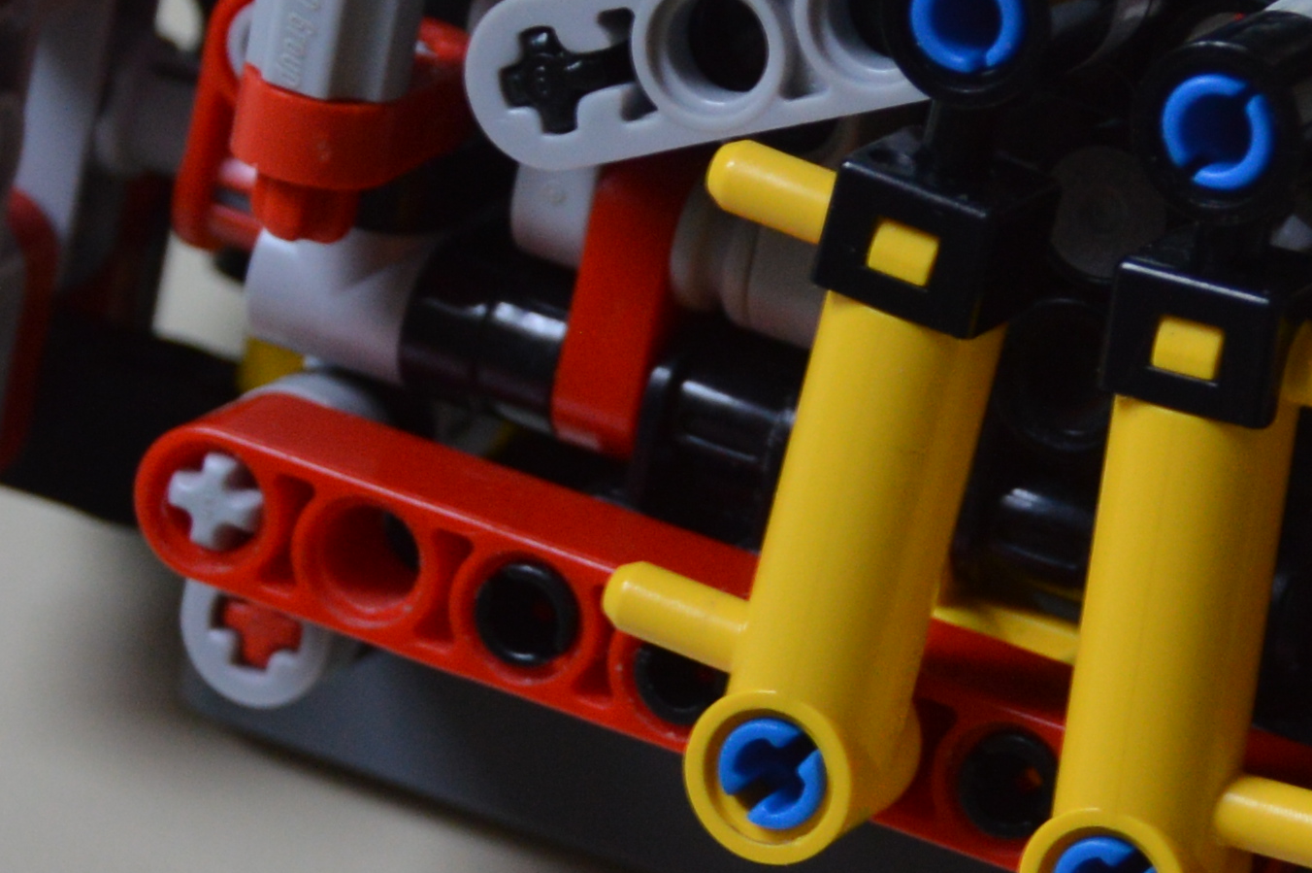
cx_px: 1428
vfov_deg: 5.1
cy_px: 432
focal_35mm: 267
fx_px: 9722
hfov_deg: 7.7
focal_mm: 40
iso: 400
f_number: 4.5
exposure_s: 1/15
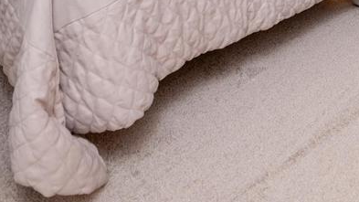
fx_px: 438
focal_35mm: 46
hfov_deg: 43.8
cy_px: -157
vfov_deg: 19.6
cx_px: 246
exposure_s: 1/250
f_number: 2.8
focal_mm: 12
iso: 800
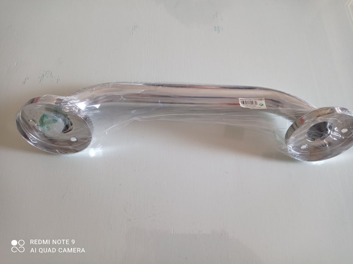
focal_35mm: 28
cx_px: 176
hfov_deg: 63.5
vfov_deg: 49.7
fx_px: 285
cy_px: 132
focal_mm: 4.74
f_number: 1.79
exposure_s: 1/50
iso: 229
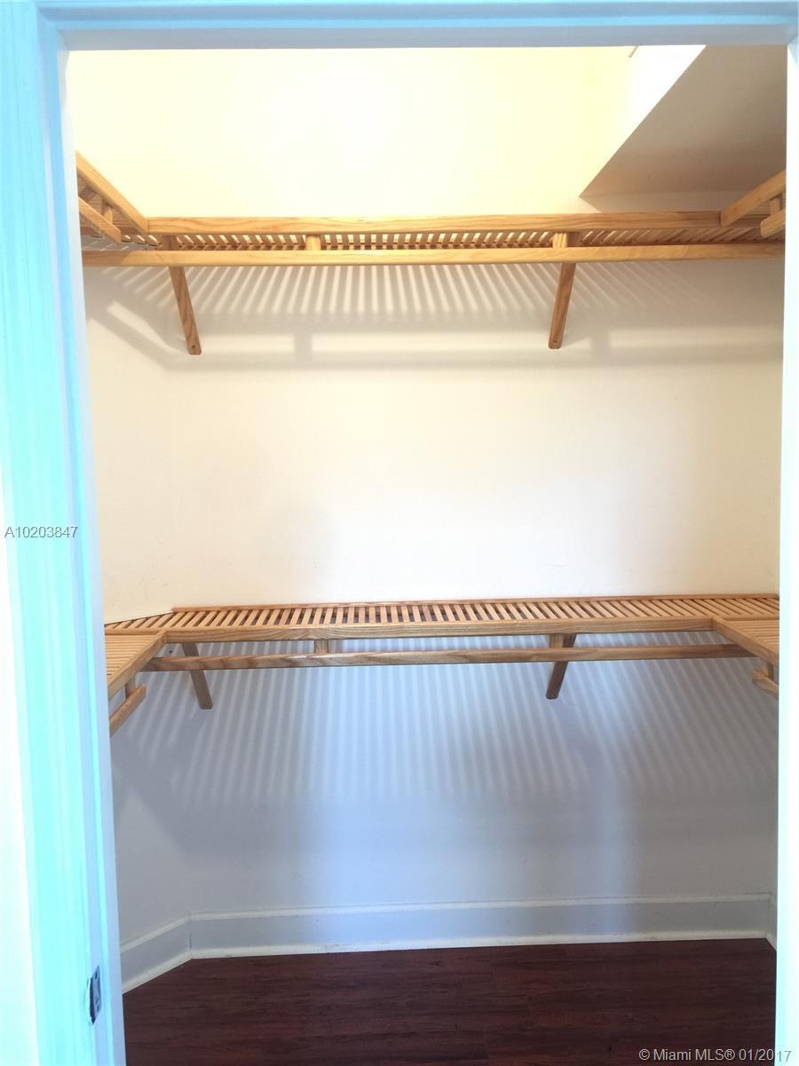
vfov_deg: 61.7
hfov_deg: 48.2
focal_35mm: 29
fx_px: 892
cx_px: 400
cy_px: 533
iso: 64
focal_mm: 4.15
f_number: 2.2
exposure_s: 1/15
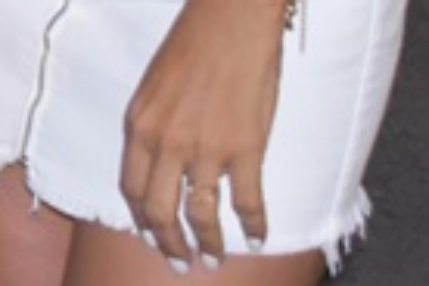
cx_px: -622
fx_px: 3039
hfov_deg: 7.5
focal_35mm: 255
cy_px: -619
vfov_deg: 5.1
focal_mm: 26
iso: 5600
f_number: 3.8
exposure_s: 1/60
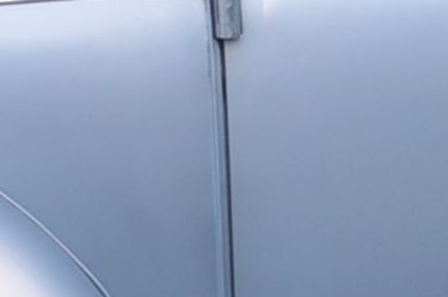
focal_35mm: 229
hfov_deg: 8.9
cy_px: -5
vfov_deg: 6.0
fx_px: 2841
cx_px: 526
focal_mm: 21
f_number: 4
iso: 400
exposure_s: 1/60
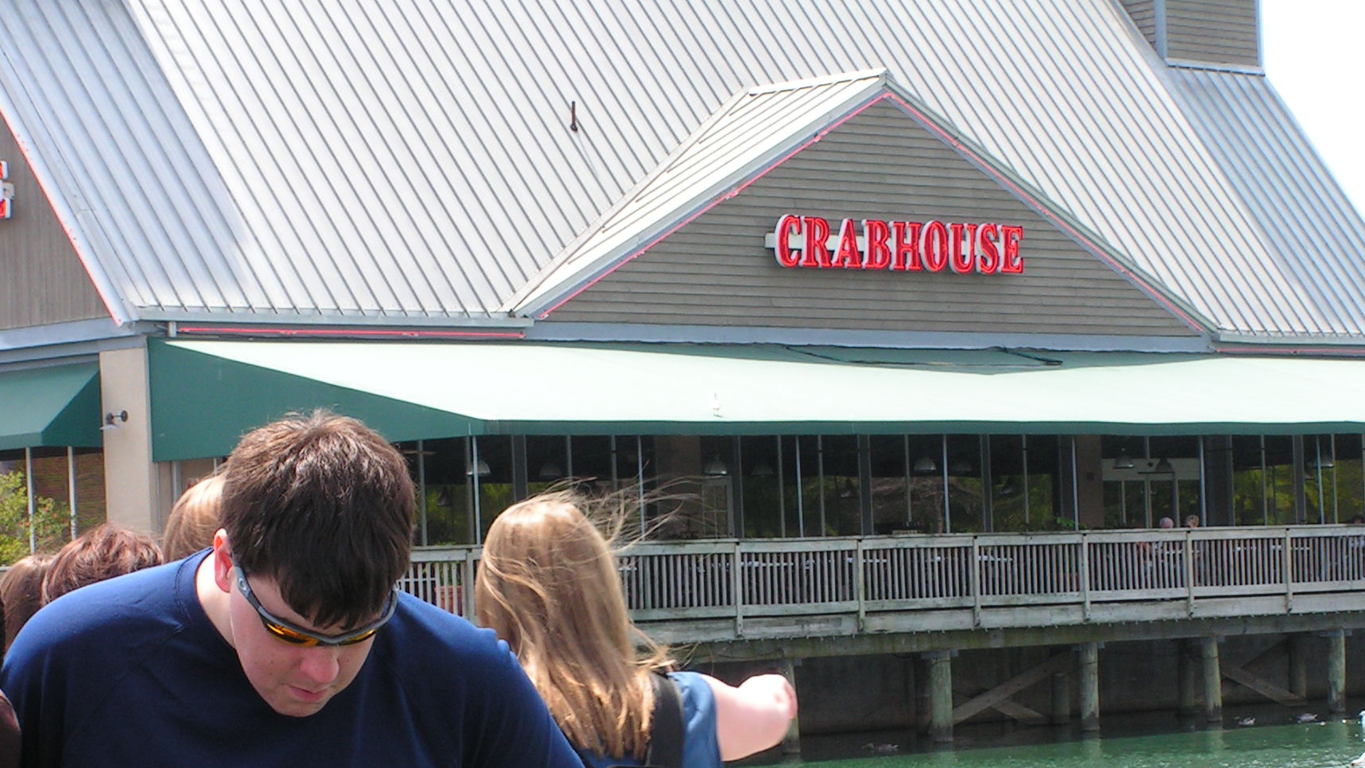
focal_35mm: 129
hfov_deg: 16.6
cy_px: 678
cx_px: 682
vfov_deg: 9.4
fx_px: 4669
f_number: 5.6
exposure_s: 1/100
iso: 50
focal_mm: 14.8
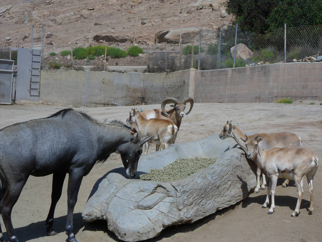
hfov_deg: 18.7
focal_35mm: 105
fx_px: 977
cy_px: 121
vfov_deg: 14.1
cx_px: 161
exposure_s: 1/1000
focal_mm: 17.7
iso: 80
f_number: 5.3
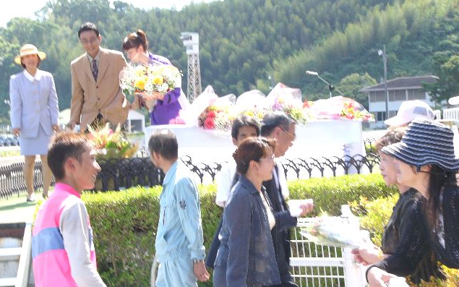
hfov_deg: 22.3
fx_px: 1163
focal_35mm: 93
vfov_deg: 14.1
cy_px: 163
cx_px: 228
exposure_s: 1/100
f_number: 2.8
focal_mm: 14.4
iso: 50
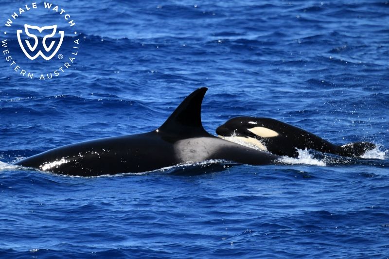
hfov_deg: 3.4
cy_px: 130
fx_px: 6482
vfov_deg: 2.3
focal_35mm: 600
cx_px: 194
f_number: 6.3
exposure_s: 1/8000
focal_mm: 600
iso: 1800
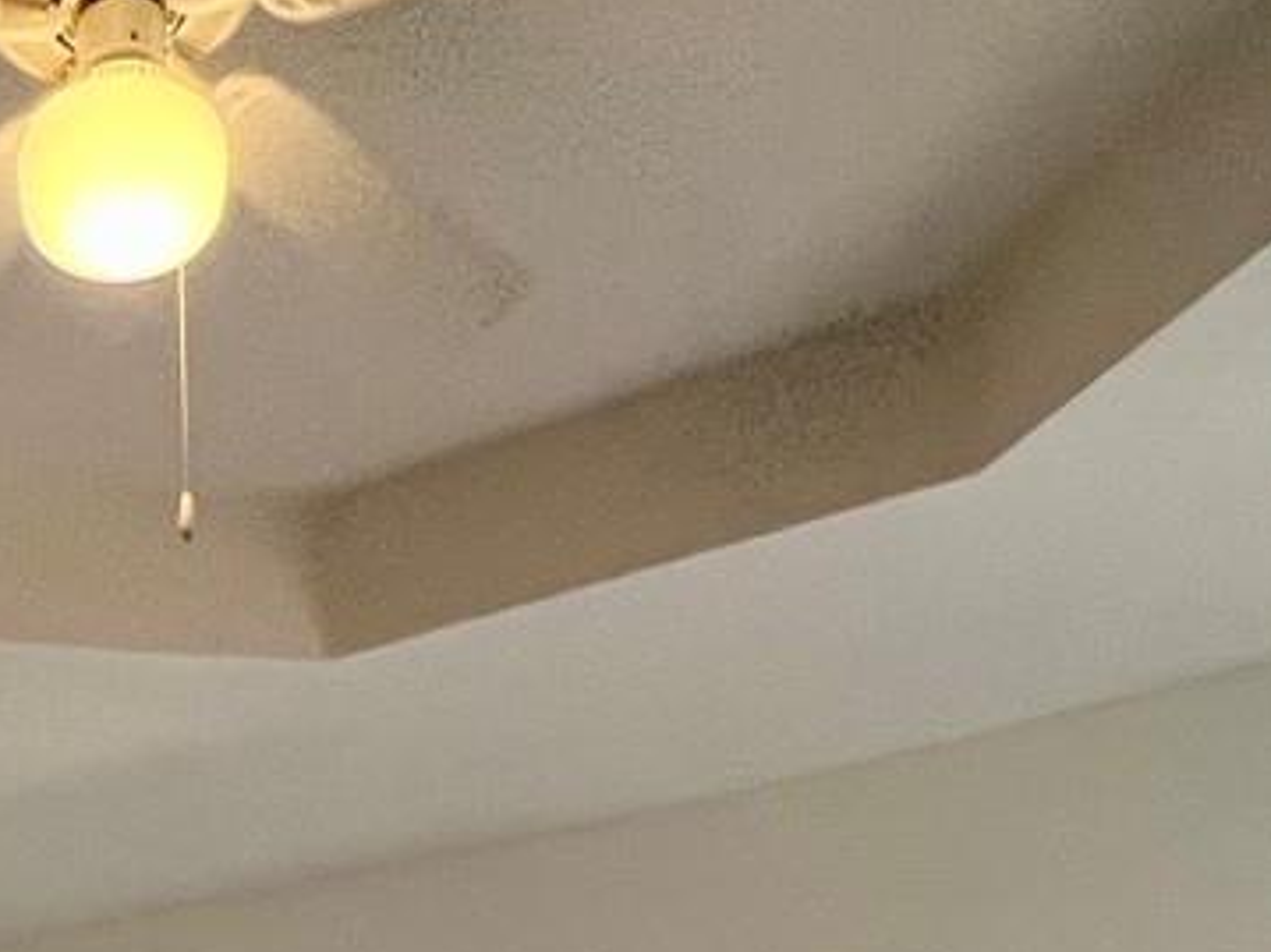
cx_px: -39
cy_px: 1823
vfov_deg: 18.3
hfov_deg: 30.6
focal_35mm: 58
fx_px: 2129
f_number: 1.8
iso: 125
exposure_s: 1/120
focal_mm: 1.57
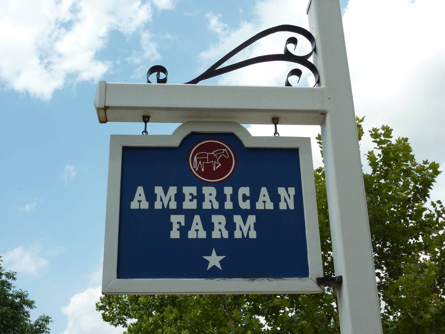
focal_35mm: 48
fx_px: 617
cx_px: 222
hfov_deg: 39.7
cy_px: 167
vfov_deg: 30.3
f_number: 4
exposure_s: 1/640
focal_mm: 7.9
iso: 80
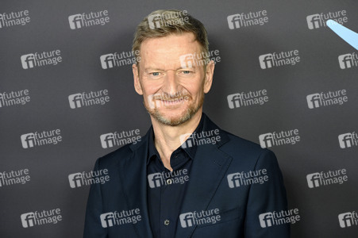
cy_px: 119
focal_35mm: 110
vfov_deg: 12.4
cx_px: 179
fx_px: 1093
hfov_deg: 18.6
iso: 500
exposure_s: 1/160
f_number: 6.3
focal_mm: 110
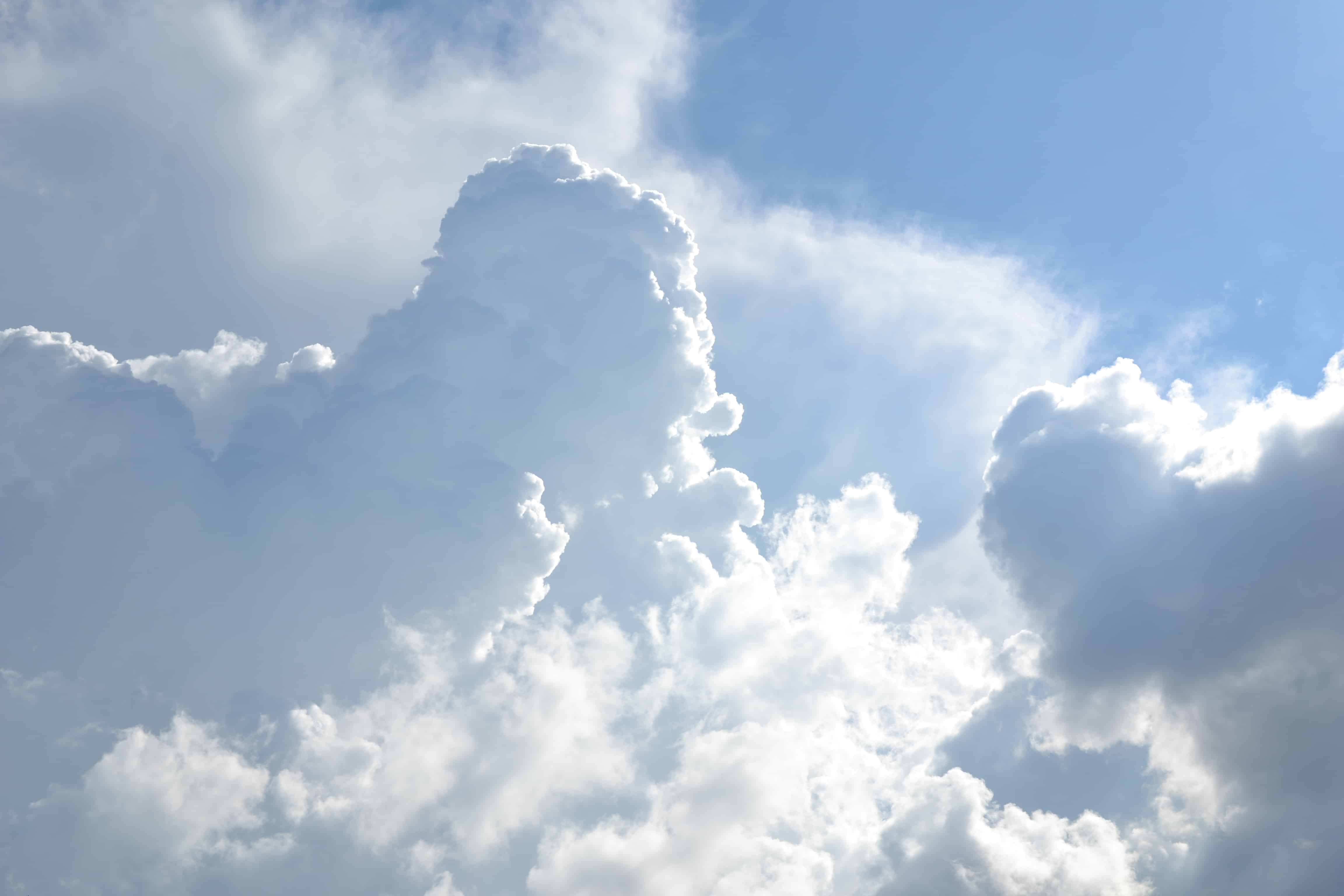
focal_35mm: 60
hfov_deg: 33.4
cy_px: 448
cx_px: 672
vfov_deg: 22.6
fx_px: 2240
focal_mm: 40
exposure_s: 1/500
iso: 100
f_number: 11
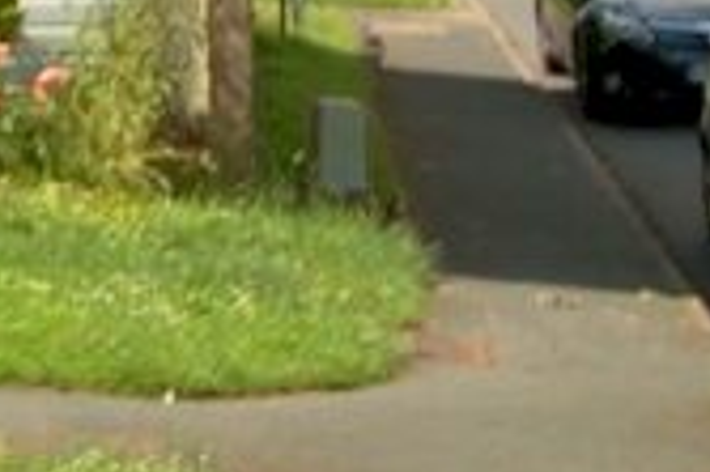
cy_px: -459
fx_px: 2975
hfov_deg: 12.6
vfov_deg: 8.6
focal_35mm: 151
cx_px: -506
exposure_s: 1/250
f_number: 8
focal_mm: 24
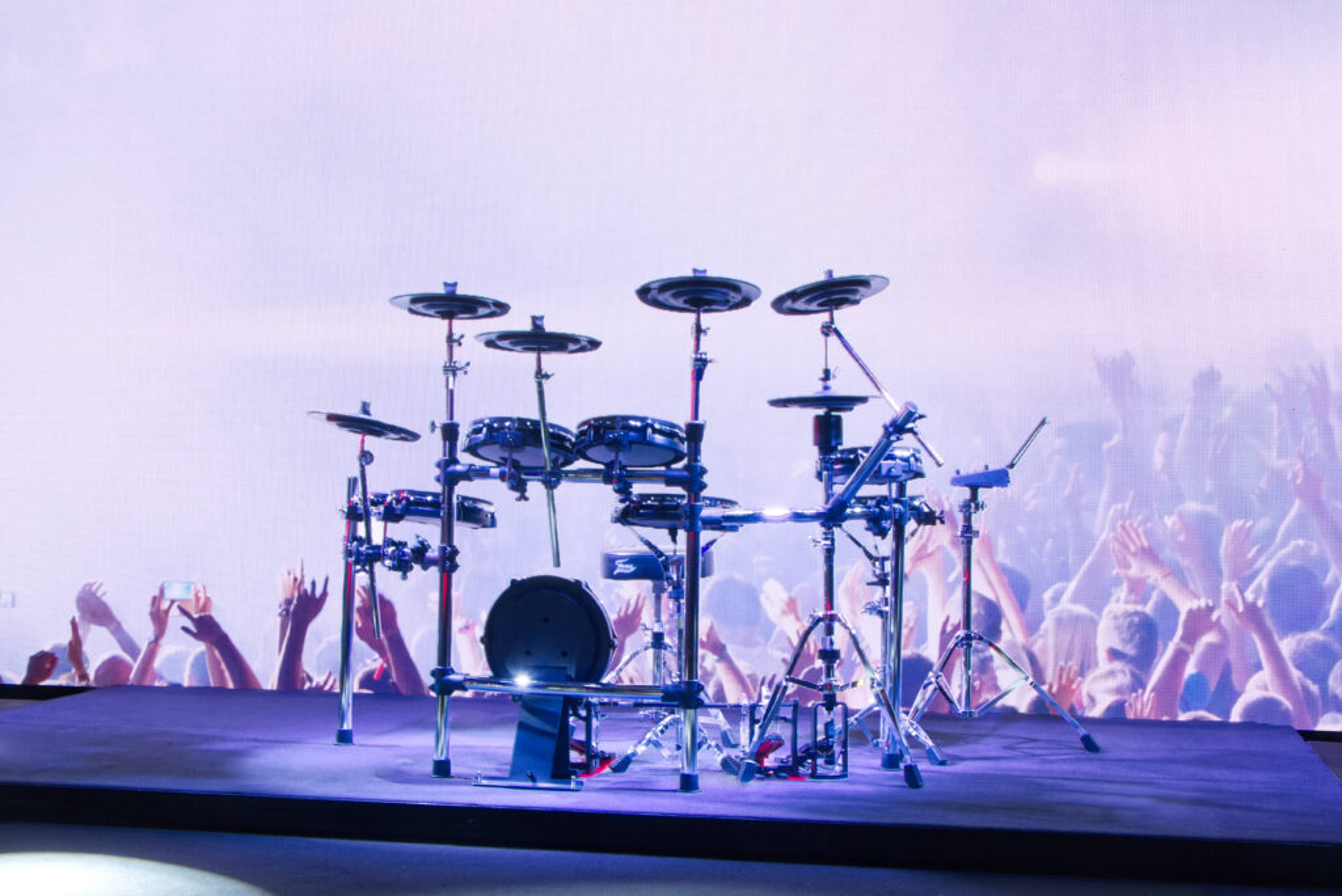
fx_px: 1977
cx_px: 671
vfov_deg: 25.6
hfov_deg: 37.5
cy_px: 448
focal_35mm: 53
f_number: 6.3
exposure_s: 1/40
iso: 125
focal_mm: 18.1
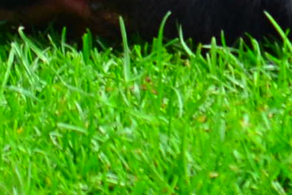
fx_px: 19114
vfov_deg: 0.6
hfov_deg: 0.9
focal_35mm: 2355
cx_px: 220
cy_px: -426
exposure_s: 1/200
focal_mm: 200
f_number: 5.6
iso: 450
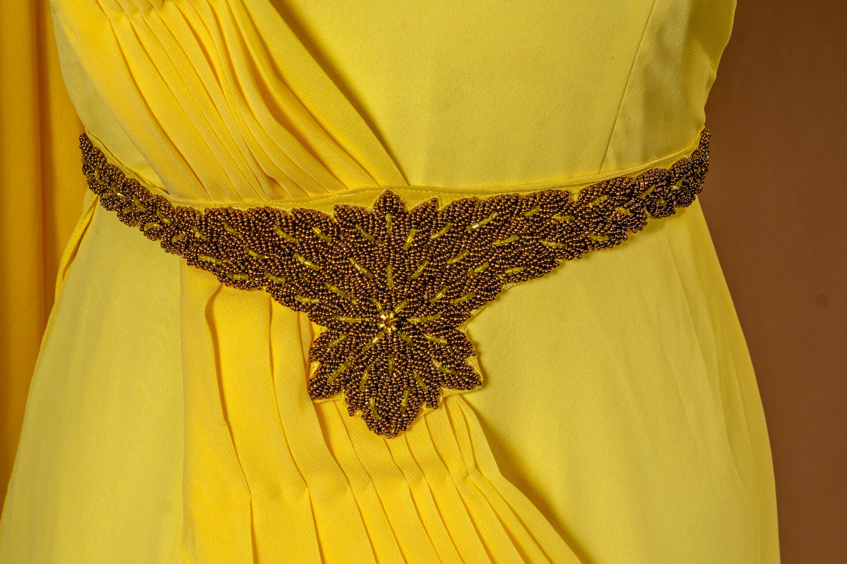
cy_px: 282
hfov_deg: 25.1
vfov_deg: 16.9
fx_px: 1906
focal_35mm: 81
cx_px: 424
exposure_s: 1/250
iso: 100
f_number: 9
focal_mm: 54
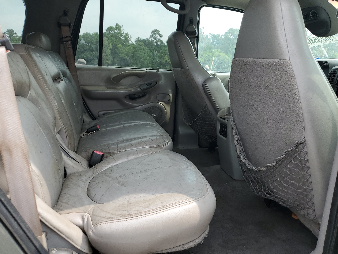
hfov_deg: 67.3
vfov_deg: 53.1
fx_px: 254
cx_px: 169
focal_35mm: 26
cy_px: 127
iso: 50
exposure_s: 1/526
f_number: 1.5
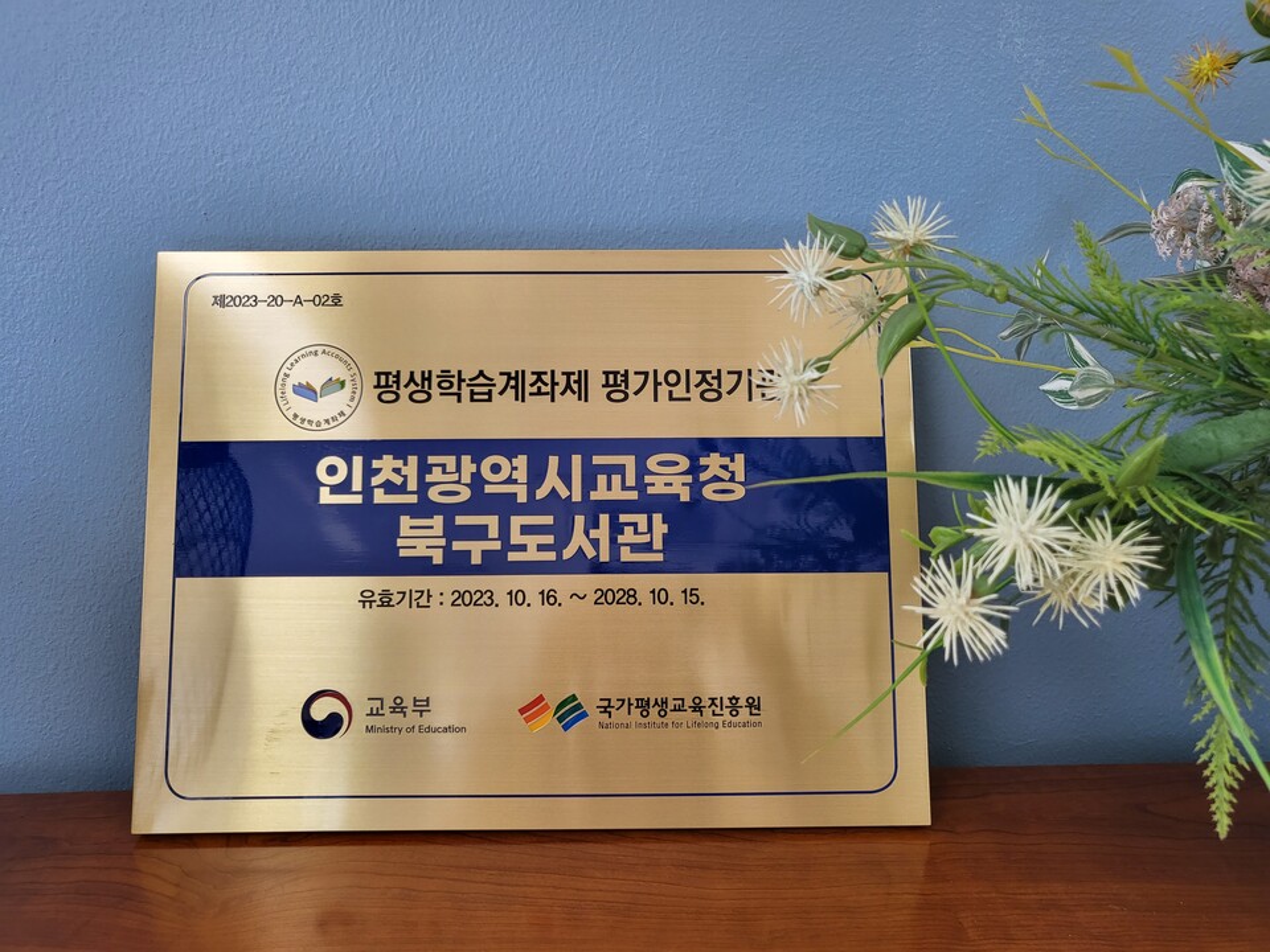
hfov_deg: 67.3
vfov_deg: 53.1
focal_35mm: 26
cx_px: 635
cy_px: 476
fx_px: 954
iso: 64
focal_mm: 4.25
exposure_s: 1/120
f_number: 1.8
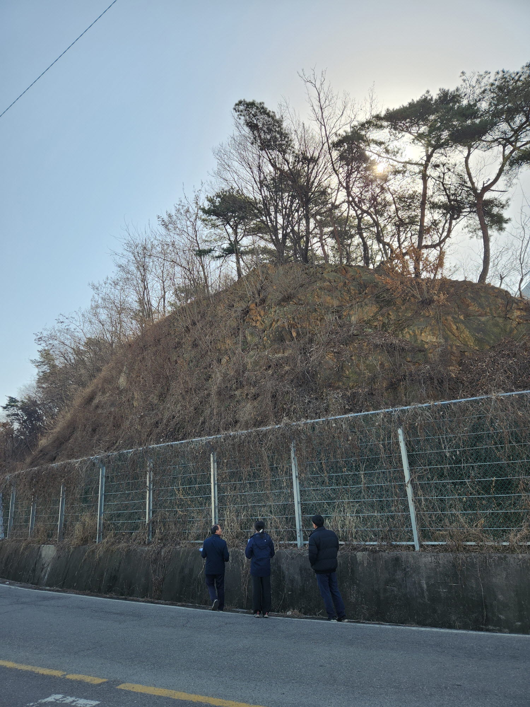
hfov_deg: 58.9
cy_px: 354
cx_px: 265
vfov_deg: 73.9
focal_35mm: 23
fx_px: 470
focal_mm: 5.4
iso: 20
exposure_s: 1/1002
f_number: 1.8
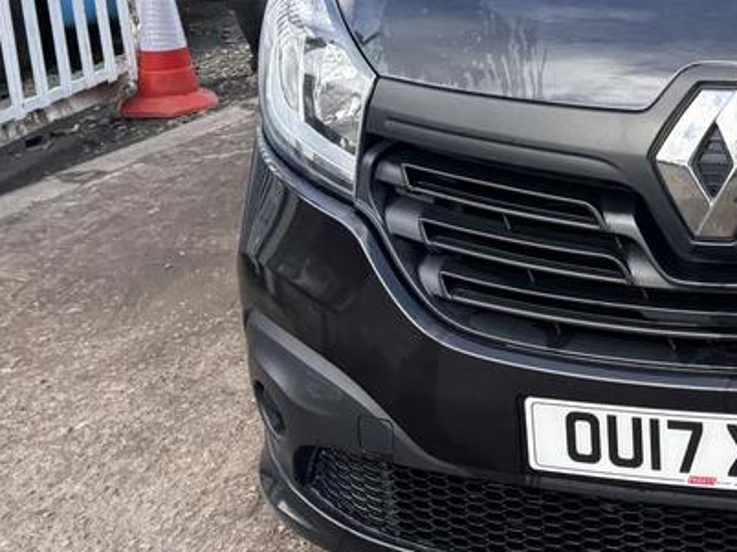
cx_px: 805
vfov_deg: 24.5
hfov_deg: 30.0
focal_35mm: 58
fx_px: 1234
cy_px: 64
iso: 64
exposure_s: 1/1099
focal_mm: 5.96
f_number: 1.6
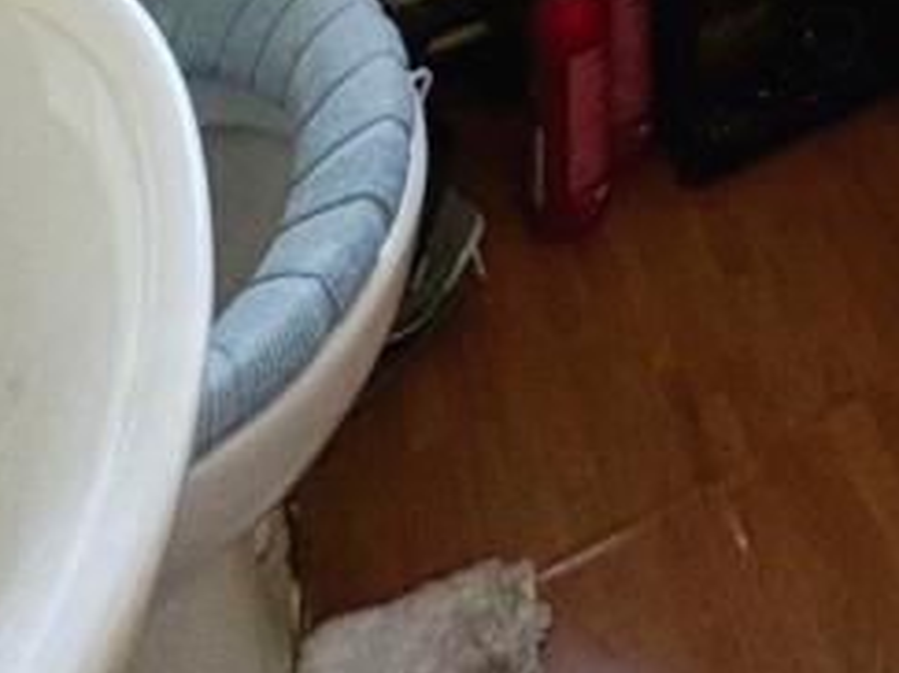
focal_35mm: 59
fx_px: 1532
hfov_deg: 27.3
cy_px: -614
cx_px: 1173
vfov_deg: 18.2
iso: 40
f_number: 2.2
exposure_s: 1/103
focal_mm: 2.22
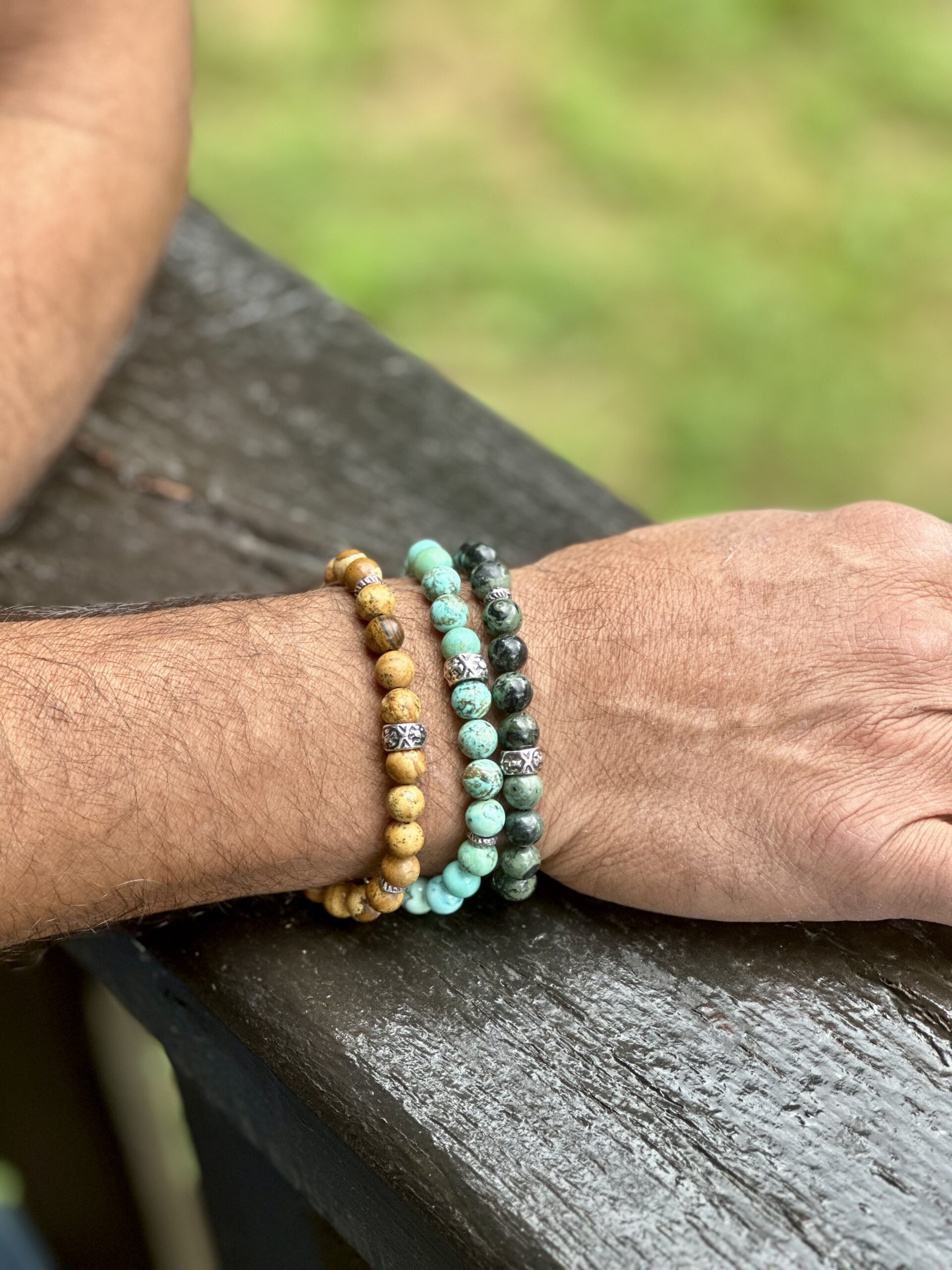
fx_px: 2824
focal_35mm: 77
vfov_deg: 25.3
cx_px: 476
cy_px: 635
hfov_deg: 19.1
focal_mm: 9
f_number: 2.8
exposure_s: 1/121
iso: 80
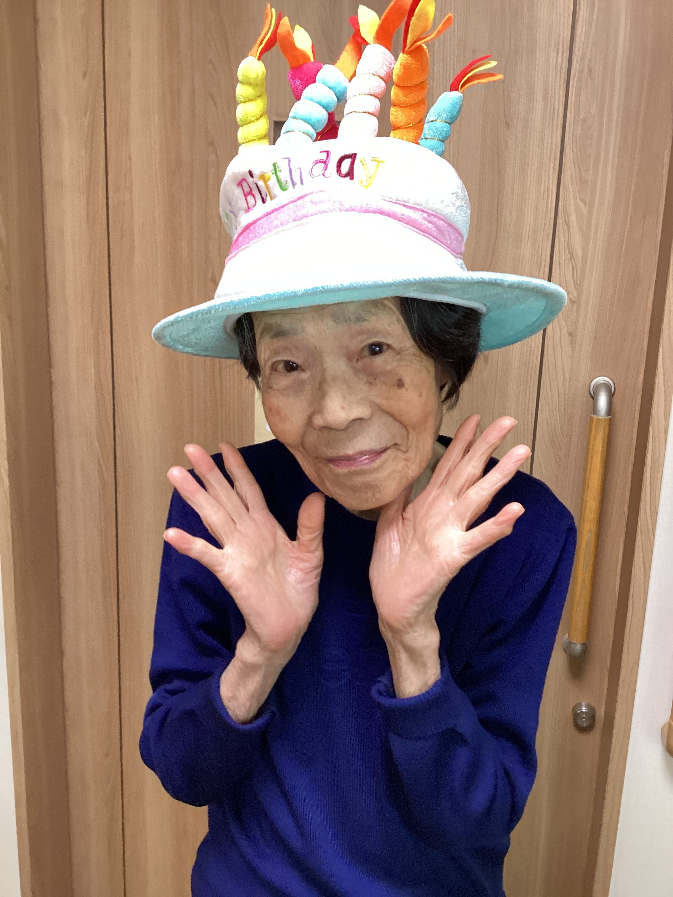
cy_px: 448
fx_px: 804
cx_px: 336
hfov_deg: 45.4
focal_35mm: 31
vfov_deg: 58.4
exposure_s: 1/50
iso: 200
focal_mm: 3.3
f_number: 2.4
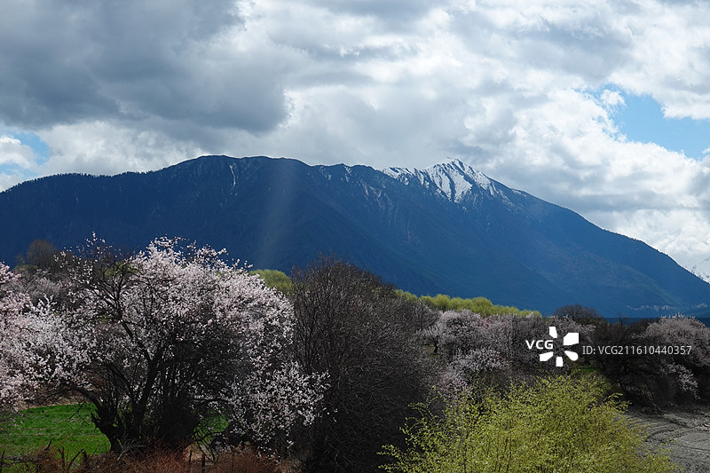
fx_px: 1360
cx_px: 355
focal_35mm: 69
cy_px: 236
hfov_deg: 29.2
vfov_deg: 19.7
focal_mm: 25.34
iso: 125
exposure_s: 1/1000
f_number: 6.3
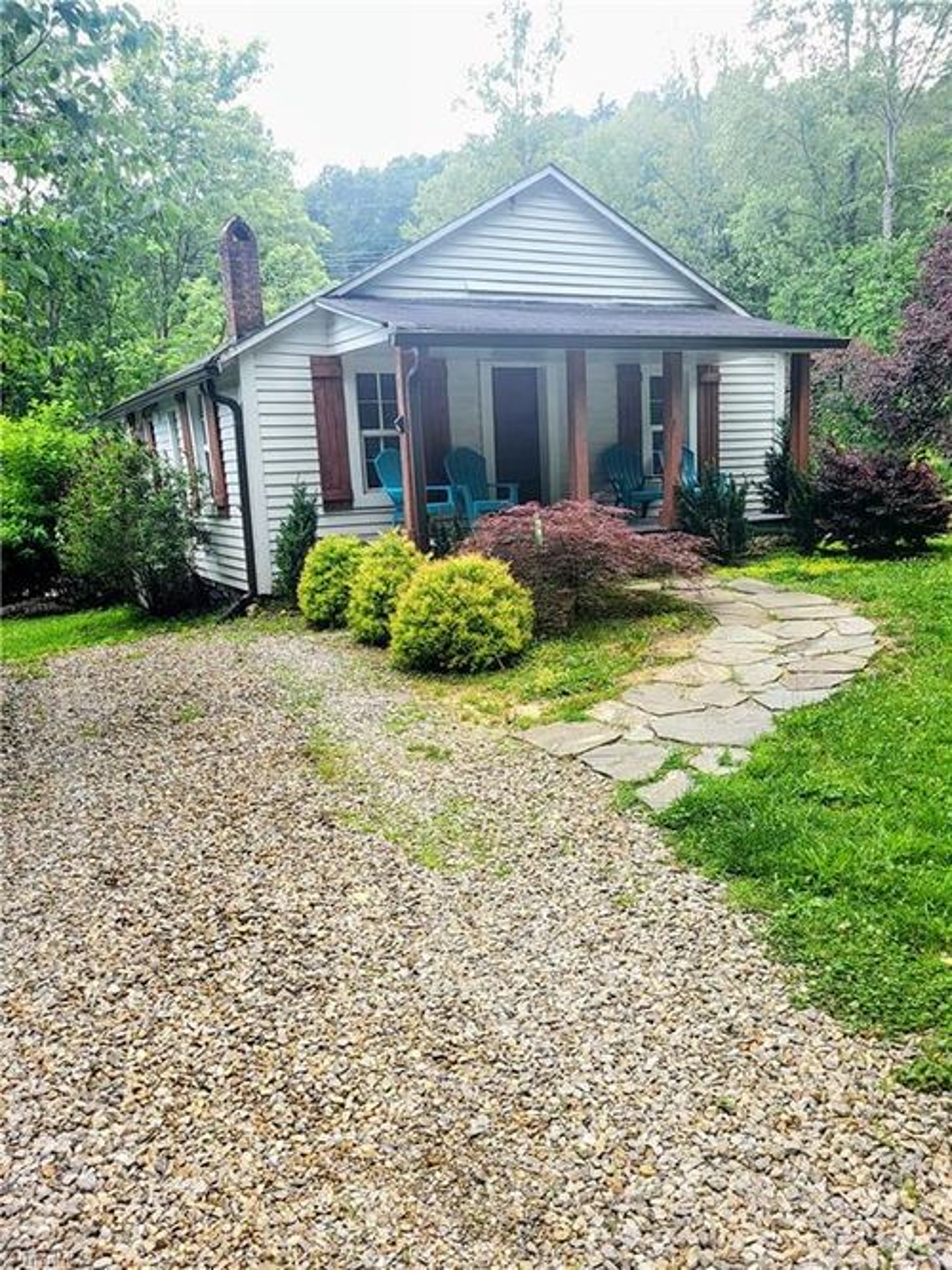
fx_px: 954
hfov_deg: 53.0
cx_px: 476
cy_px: 635
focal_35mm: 26
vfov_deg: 67.3
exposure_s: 1/185
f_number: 1.8
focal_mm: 5.4
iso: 40
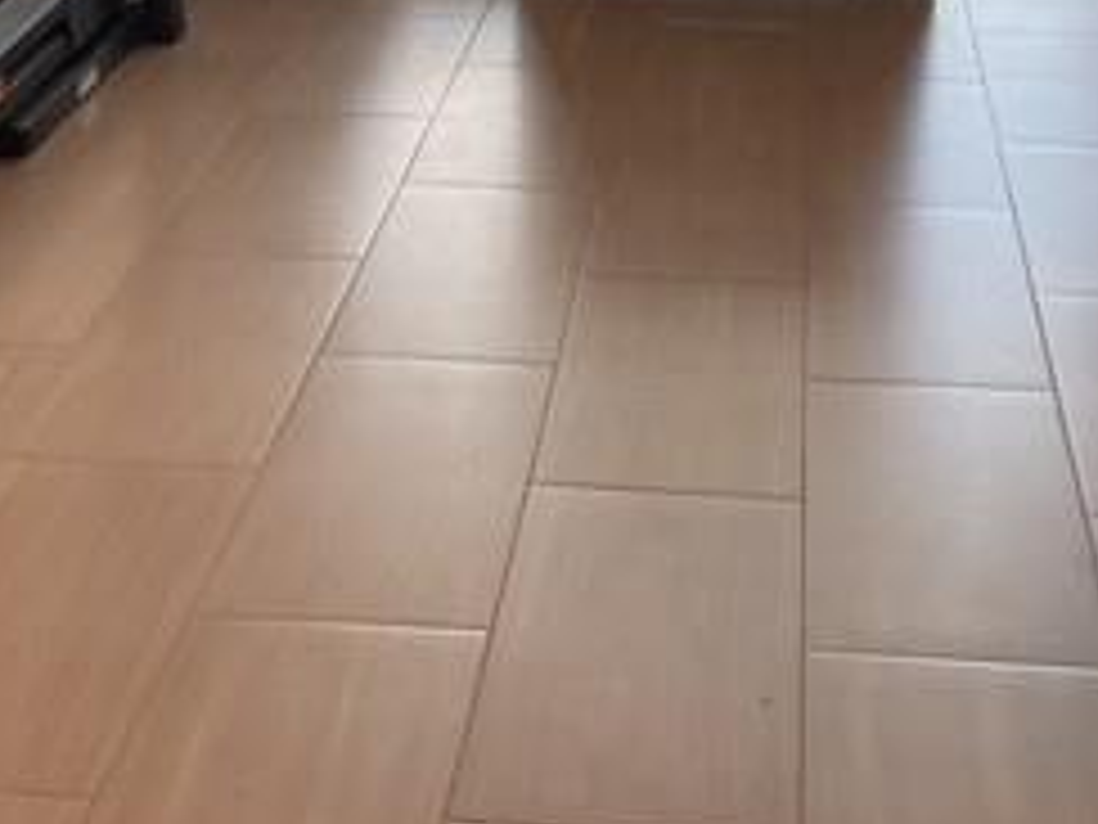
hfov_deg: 25.7
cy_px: -203
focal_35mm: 76
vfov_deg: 18.3
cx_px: 594
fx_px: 2411
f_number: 1.8
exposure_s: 1/120
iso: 50
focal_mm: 3
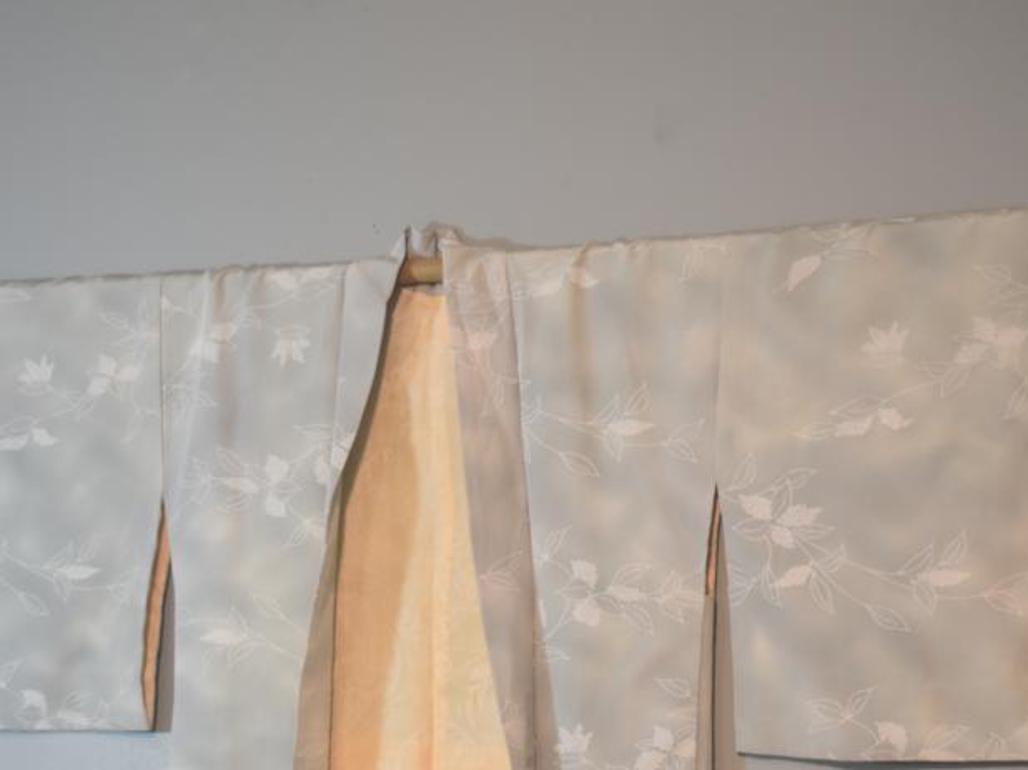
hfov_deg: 24.1
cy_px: 600
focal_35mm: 81
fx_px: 2405
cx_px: 556
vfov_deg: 18.1
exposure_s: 1/80
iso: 400
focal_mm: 32
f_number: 4.5
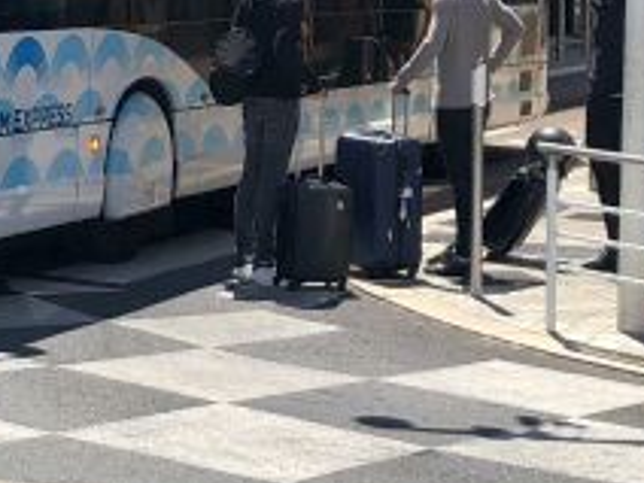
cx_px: 106
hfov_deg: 14.5
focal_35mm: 135
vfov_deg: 10.7
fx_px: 2512
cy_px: -152
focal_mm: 4
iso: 20
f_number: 1.8
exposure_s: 1/1621
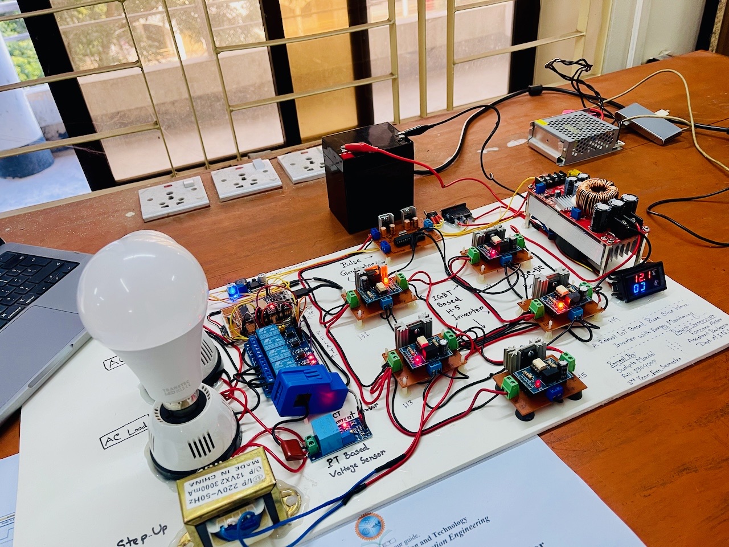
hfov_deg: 69.4
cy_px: 274
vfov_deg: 54.9
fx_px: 526
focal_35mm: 25
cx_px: 364
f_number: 1.6
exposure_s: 1/51
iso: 100
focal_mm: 5.1
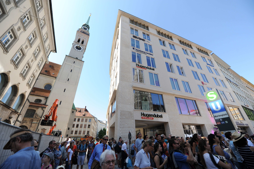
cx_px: 127
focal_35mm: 14
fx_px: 99
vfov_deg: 81.1
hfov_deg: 104.3
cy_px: 84
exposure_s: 1/1600
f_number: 4
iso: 400
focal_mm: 14
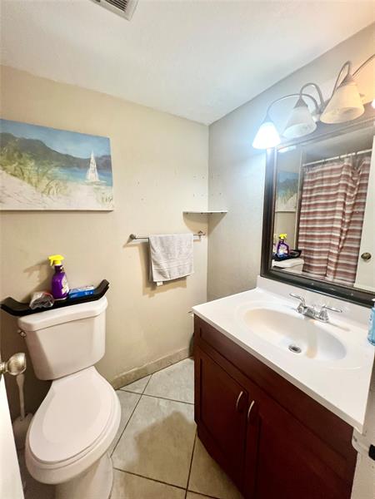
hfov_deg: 89.9
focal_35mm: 13
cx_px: 188
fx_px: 188
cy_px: 250
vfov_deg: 106.2
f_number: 1.8
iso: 200
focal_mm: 1.57
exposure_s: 1/120
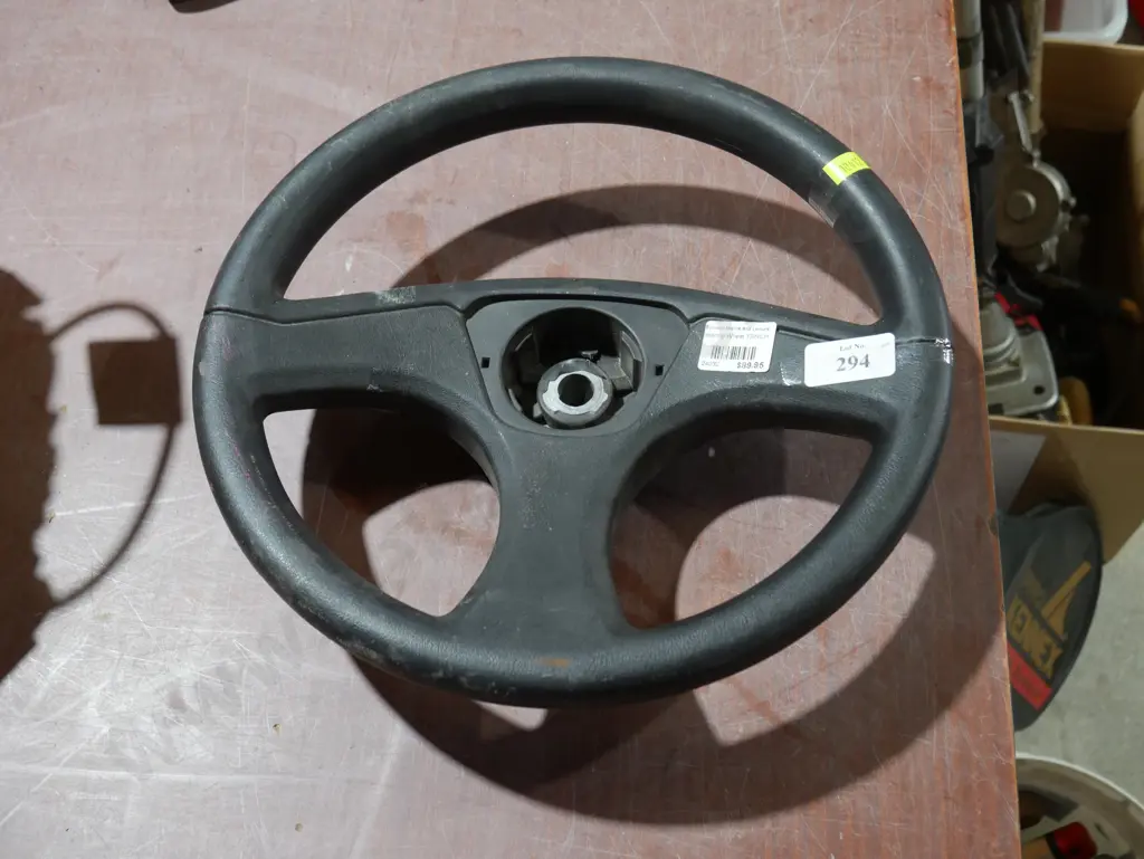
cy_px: 430
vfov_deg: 36.0
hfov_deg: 46.8
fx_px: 1323
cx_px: 572
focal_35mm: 40
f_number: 4.5
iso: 800
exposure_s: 1/60
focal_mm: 20
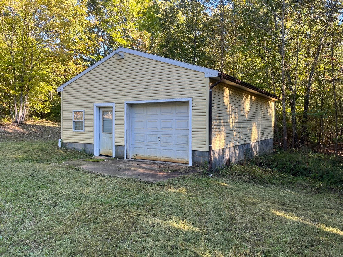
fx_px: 258
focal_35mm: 26
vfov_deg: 53.1
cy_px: 128
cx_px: 172
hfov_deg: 67.3
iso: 40
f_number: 1.6
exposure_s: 1/216
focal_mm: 5.1
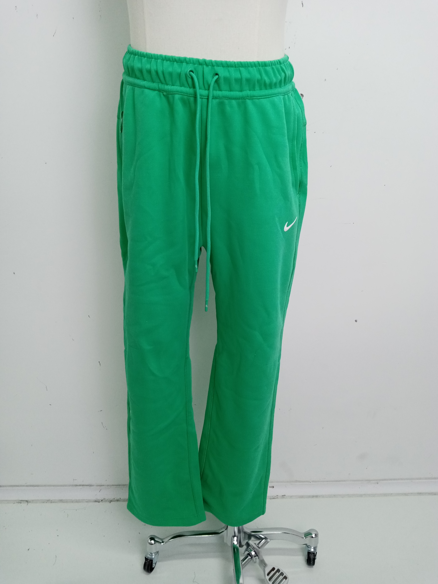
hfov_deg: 53.1
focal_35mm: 26
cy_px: 292
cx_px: 219
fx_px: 439
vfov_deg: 67.3
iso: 199
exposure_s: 1/100
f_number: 1.8
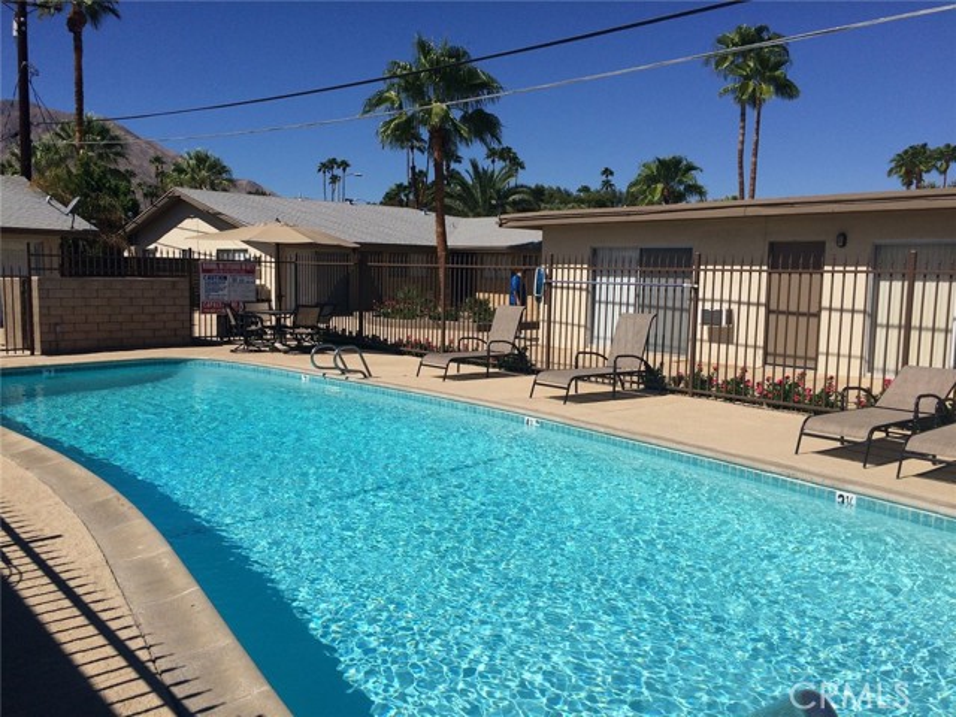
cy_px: 358
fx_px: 801
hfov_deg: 61.7
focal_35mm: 29
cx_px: 478
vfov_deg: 48.2
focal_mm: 4.15
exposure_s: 1/4115
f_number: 2.2
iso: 32
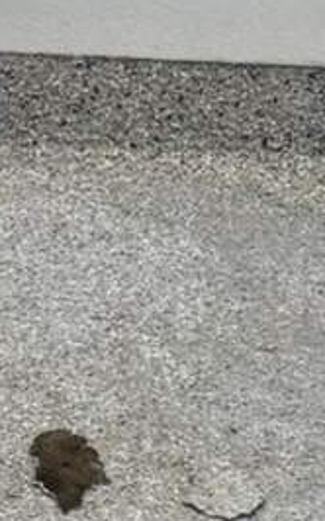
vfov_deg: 10.6
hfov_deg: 6.6
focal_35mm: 196
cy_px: 546
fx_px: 2781
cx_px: -176
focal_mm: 6.76
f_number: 1.78
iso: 125
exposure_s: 1/60
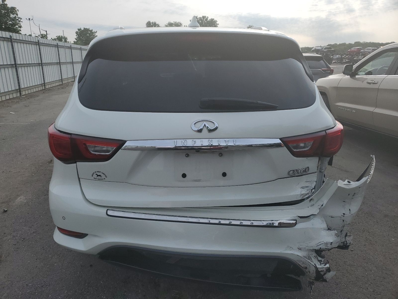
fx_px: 299
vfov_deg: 53.1
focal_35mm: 26
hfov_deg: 67.3
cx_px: 199
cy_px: 150
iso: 50
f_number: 1.5
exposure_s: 1/5000
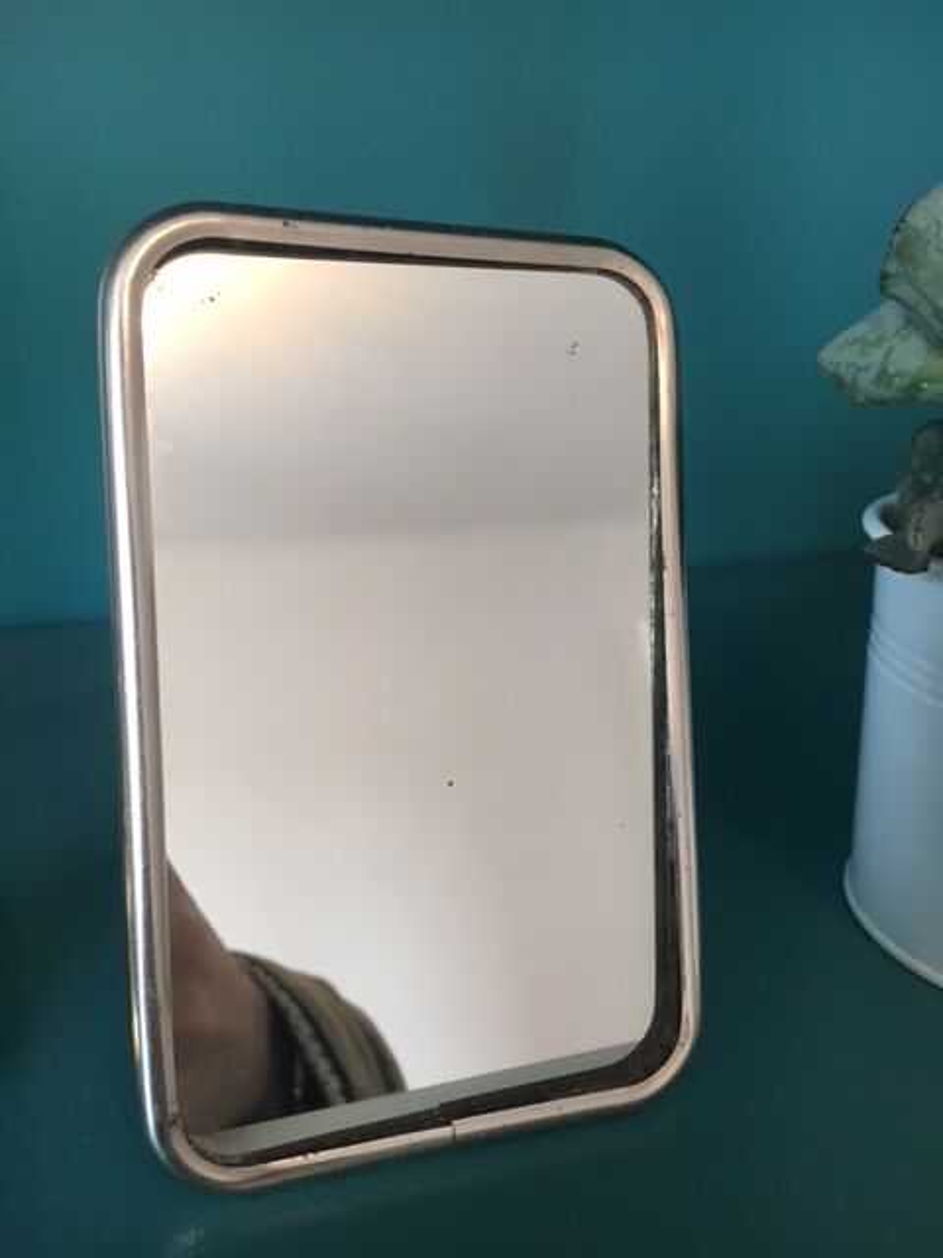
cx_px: 472
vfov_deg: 61.7
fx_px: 1053
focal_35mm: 29
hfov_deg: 48.2
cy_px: 629
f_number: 2.2
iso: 160
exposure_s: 1/33
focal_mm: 4.15
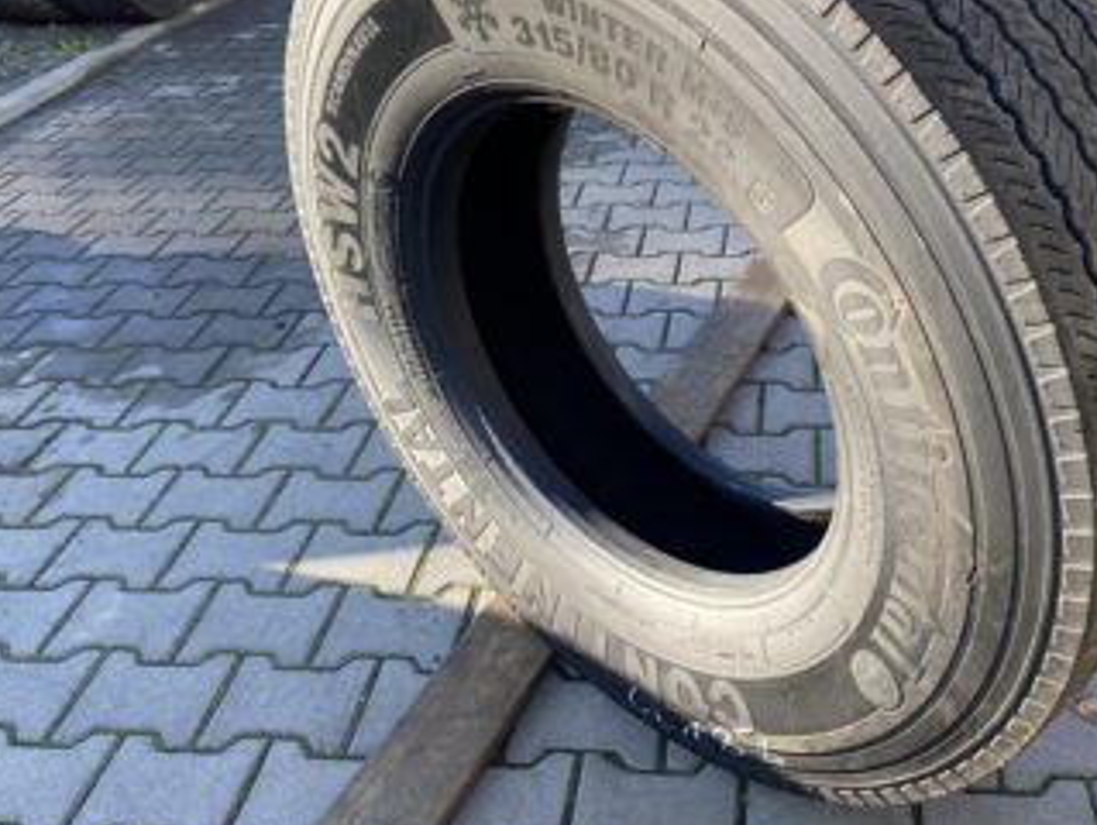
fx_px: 1110
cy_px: 325
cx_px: 664
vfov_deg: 40.6
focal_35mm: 35
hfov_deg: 52.2
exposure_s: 1/244
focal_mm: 4.25
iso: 32
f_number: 1.8
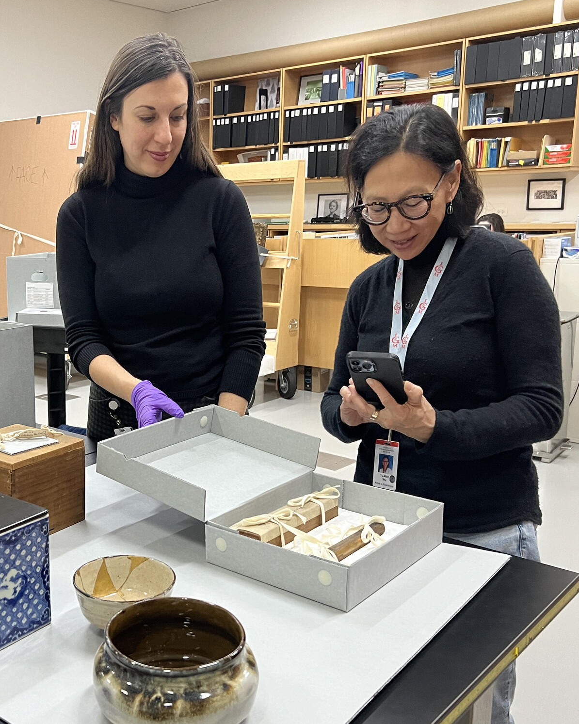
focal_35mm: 34
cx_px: 197
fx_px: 728
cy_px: 361
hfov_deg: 42.8
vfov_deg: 52.9
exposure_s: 1/60
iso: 250
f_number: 1.5
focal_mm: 5.7
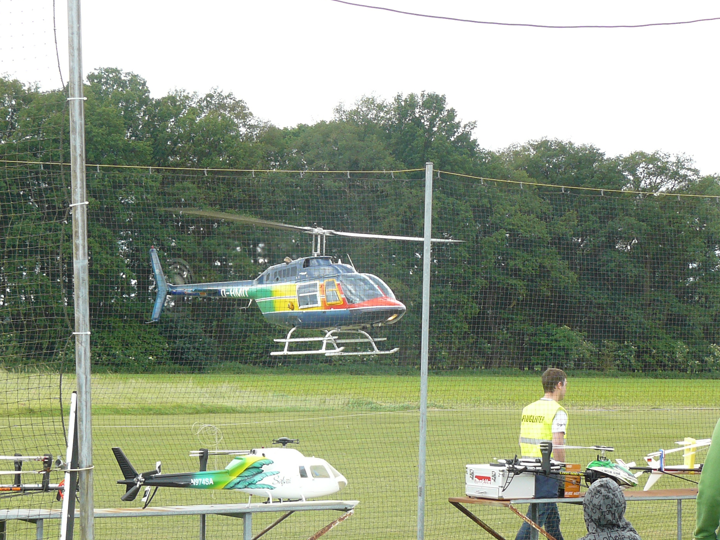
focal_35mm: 95
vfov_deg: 15.5
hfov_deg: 20.6
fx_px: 1976
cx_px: 318
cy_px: 345
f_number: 4
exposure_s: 1/160
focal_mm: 9.5
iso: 100
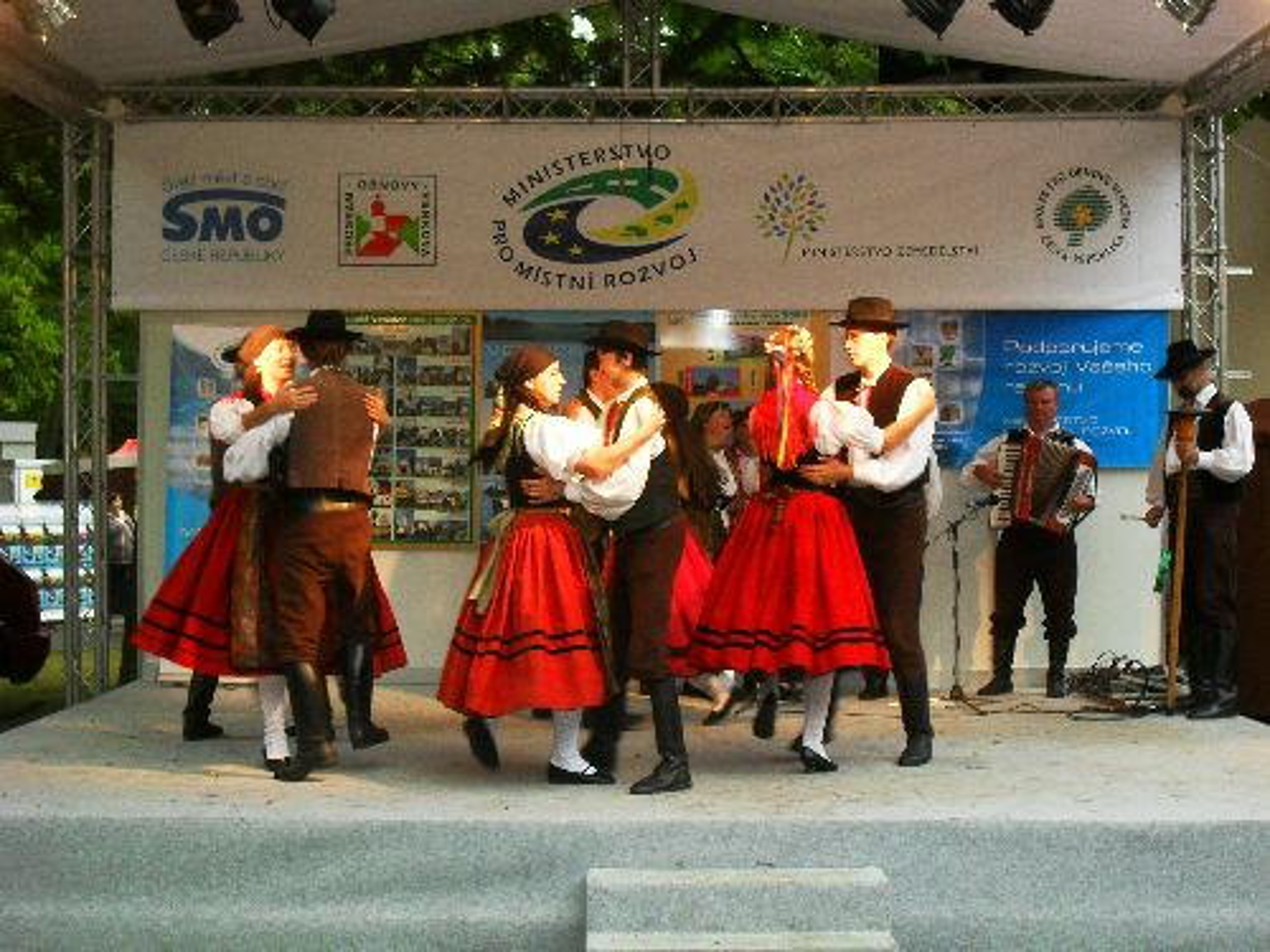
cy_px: 476
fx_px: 2091
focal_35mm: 57
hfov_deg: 33.8
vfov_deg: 25.7
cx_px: 635
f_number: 4.3
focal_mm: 10.1
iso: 160
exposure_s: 1/60
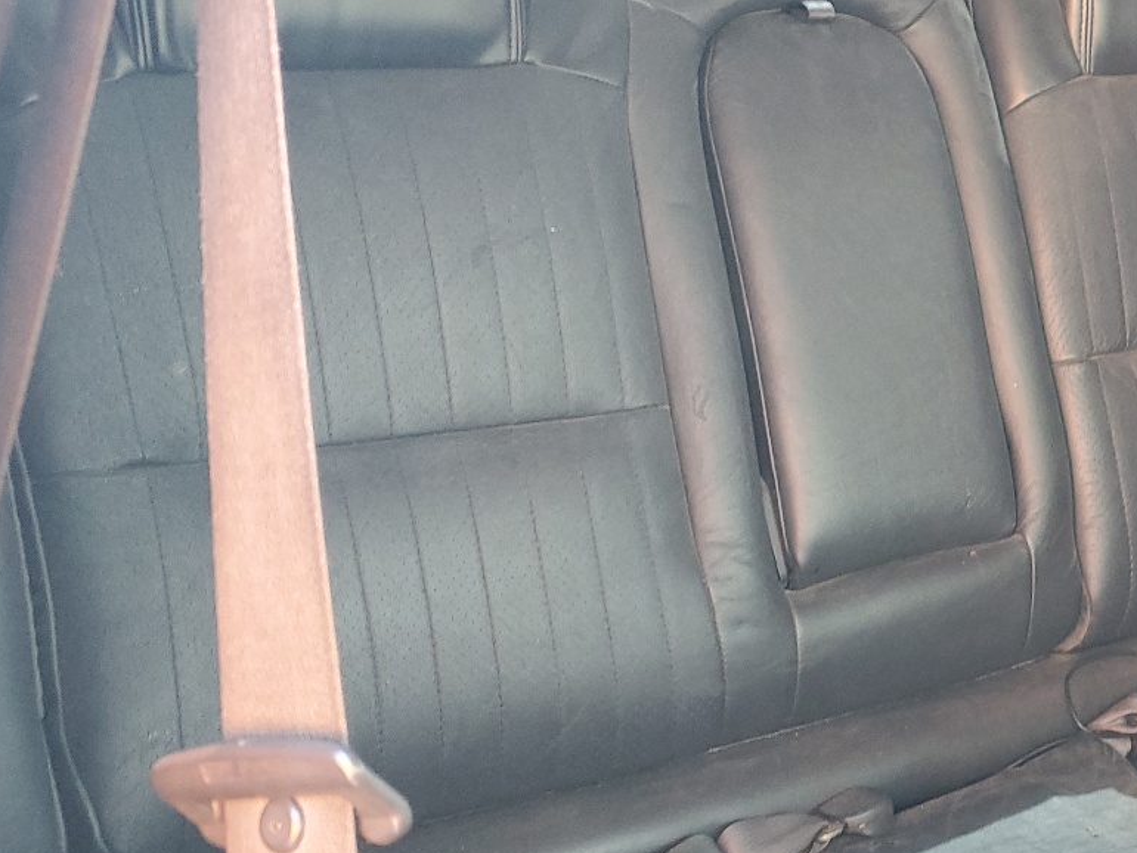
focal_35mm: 54
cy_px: 459
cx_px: 1059
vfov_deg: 27.0
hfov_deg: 33.4
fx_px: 1774
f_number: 1.5
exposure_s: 1/60.2
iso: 151
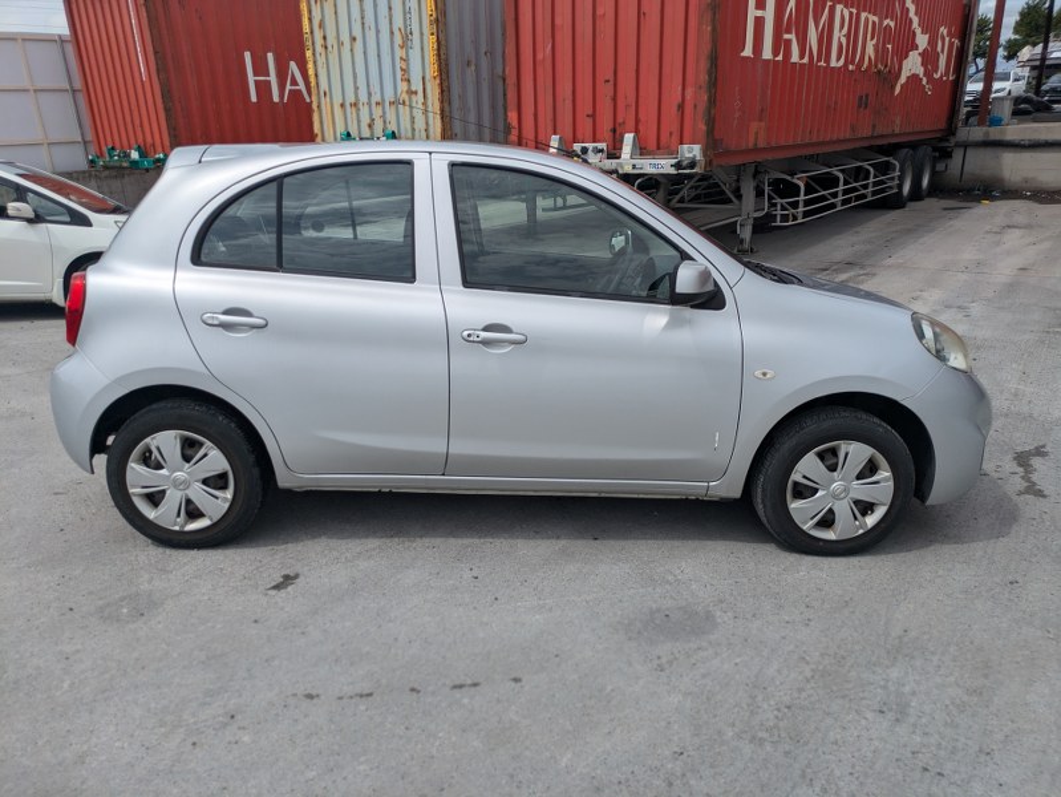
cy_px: 398
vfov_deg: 54.9
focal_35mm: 25
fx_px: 767
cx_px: 530
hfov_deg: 69.4
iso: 52
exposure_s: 1/5917
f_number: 1.89
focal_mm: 5.43
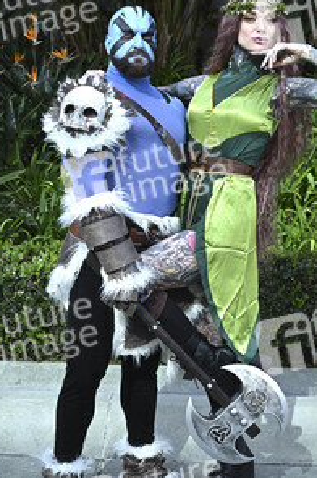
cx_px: 191
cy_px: 256
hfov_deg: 23.7
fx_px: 755
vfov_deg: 35.1
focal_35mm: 57
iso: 250
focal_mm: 42
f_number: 6.3
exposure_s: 1/250
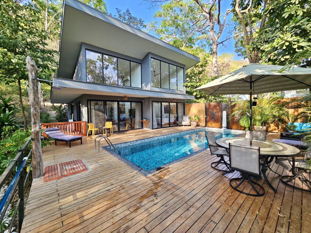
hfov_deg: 106.2
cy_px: 116
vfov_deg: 89.9
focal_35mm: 13
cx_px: 156
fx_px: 117
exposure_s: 1/184
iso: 50
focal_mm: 2.2
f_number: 2.2
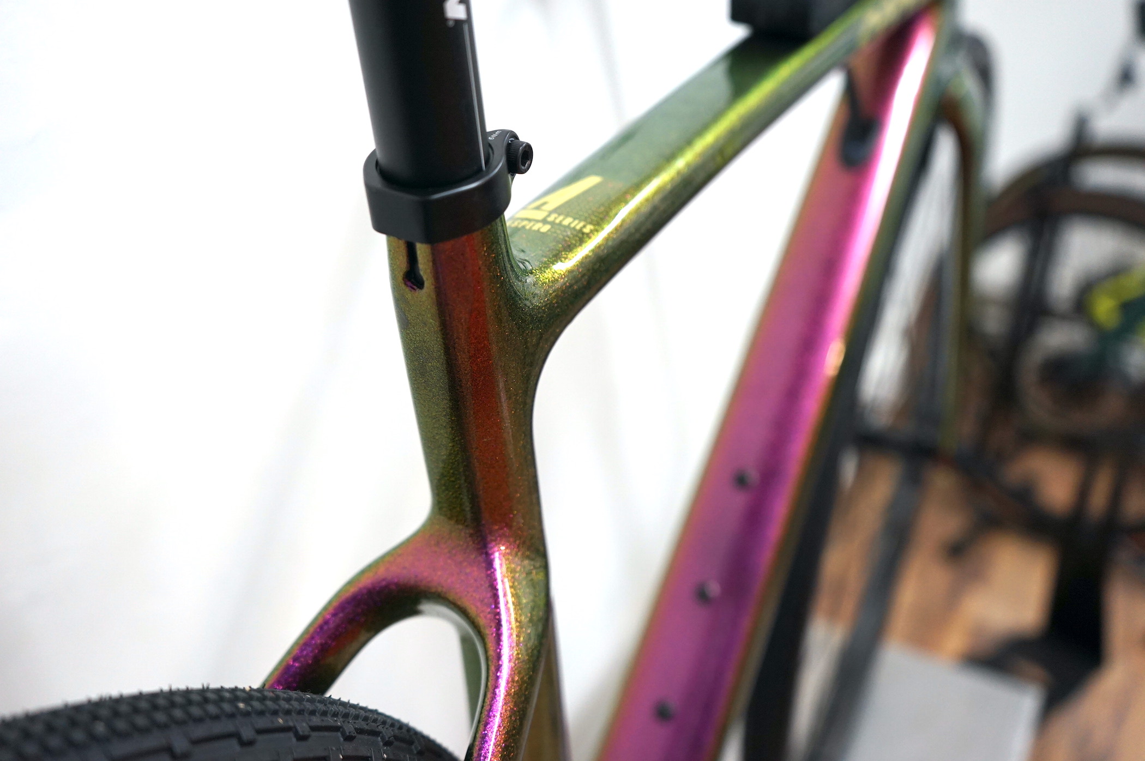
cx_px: 572
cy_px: 380
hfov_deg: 53.2
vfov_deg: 36.8
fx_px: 1144
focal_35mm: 36
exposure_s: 1/60
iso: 1000
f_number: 4
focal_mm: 36
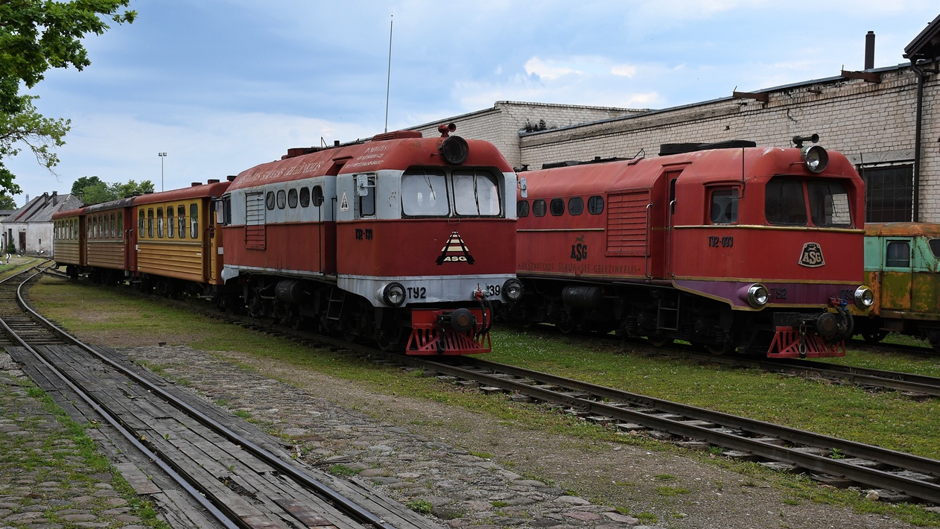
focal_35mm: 51
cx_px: 470
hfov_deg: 40.6
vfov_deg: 23.5
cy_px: 271
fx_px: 1271
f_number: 5.6
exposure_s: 1/800
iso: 320
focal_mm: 32
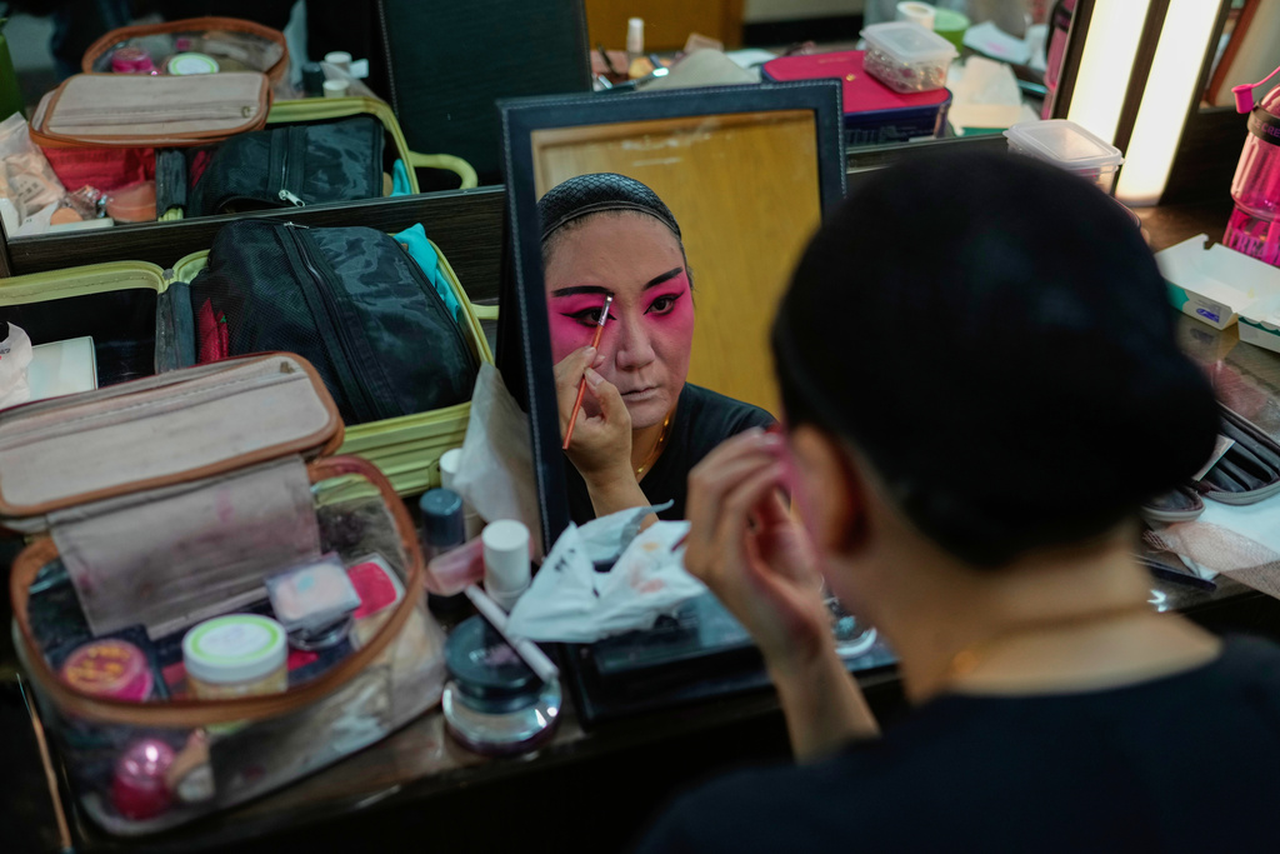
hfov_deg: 54.4
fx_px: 1245
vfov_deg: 37.9
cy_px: 427
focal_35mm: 35
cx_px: 640
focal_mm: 35
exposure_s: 1/640
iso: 800
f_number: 2
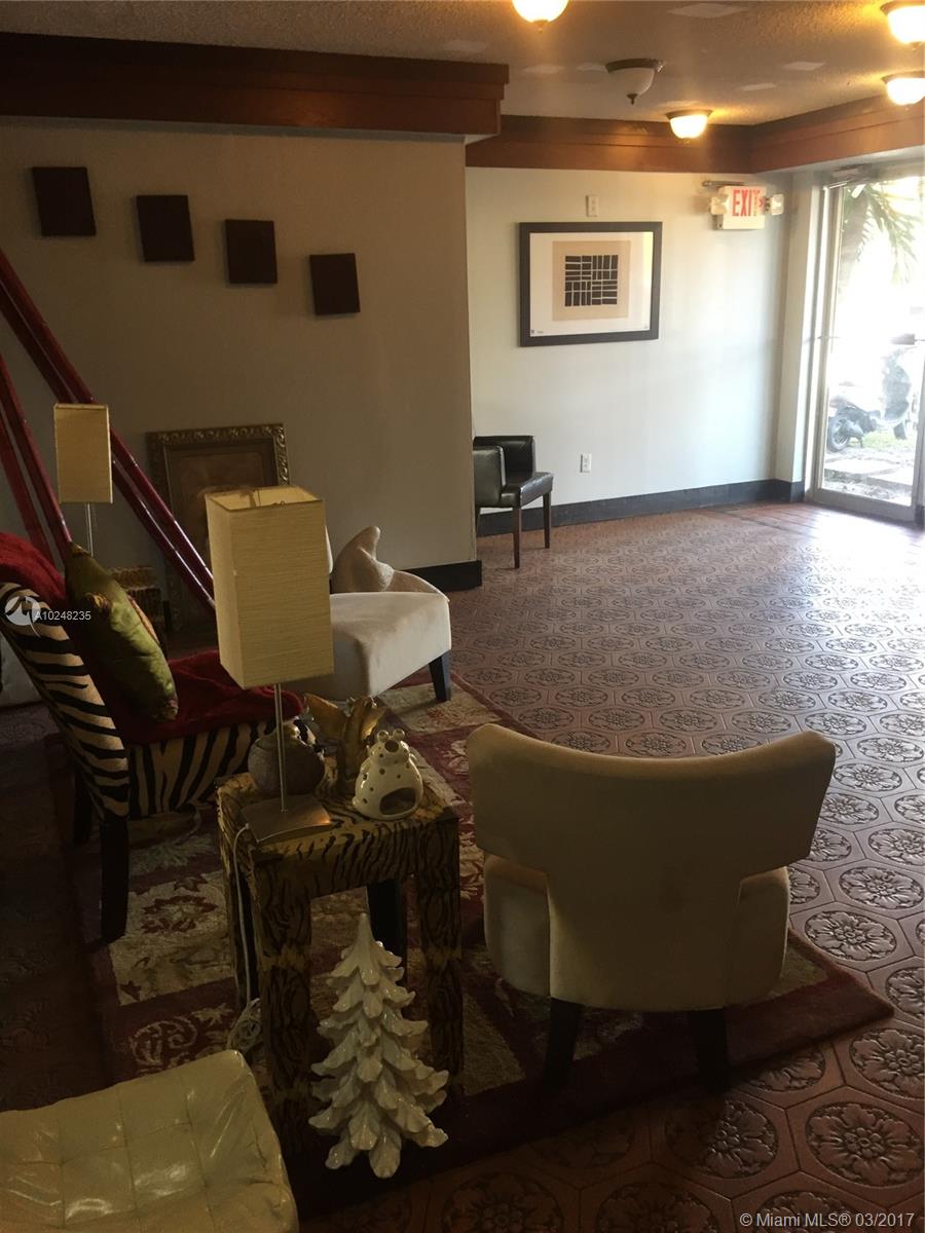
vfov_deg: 61.7
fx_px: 1033
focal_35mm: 29
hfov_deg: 48.2
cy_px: 616
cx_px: 462
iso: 80
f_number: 2.2
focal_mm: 4.15
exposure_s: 1/30
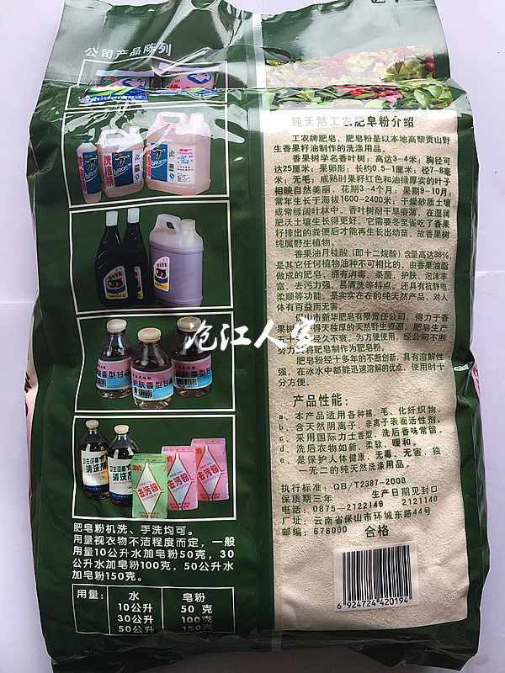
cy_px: 336
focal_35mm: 29
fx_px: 564
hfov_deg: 48.2
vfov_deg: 61.7
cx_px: 252
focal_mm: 4.15
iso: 25
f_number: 2.2
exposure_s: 1/208
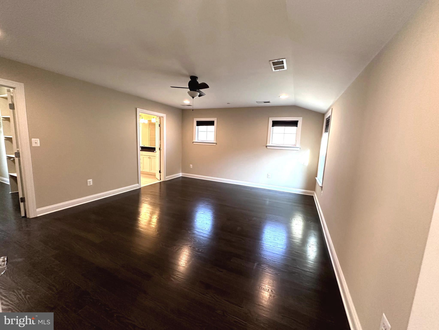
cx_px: 220
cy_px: 165
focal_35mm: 14
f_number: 2.2
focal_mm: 2.22
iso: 320
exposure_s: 1/120
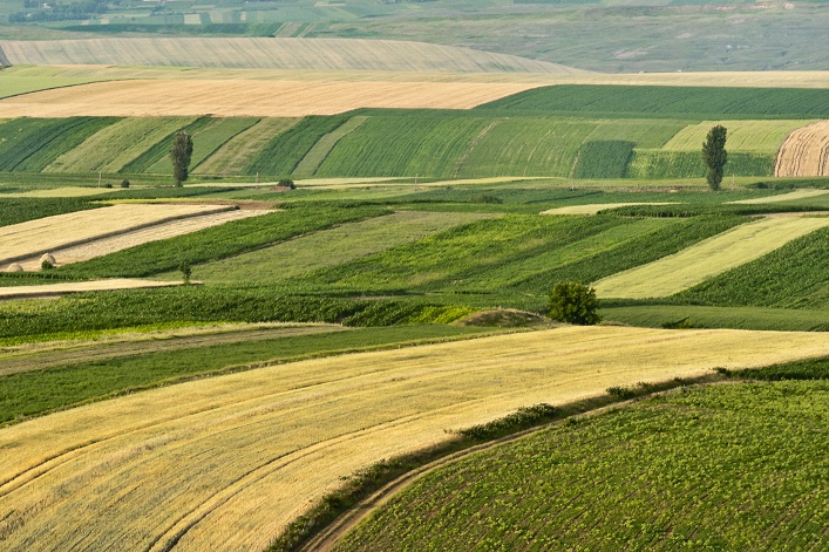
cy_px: 276
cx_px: 414
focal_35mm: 200
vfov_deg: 6.9
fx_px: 4604
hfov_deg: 10.3
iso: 640
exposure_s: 1/200
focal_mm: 200
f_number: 7.1
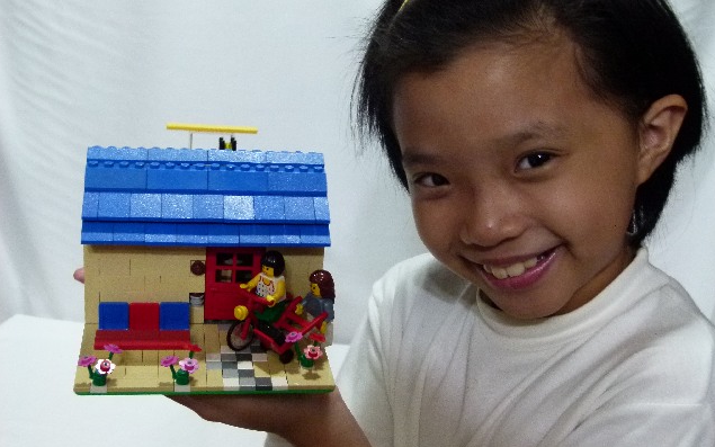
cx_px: 359
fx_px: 916
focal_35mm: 47
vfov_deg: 27.4
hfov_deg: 42.6
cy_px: 216
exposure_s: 1/20
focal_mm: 7.9
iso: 400
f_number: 3.2
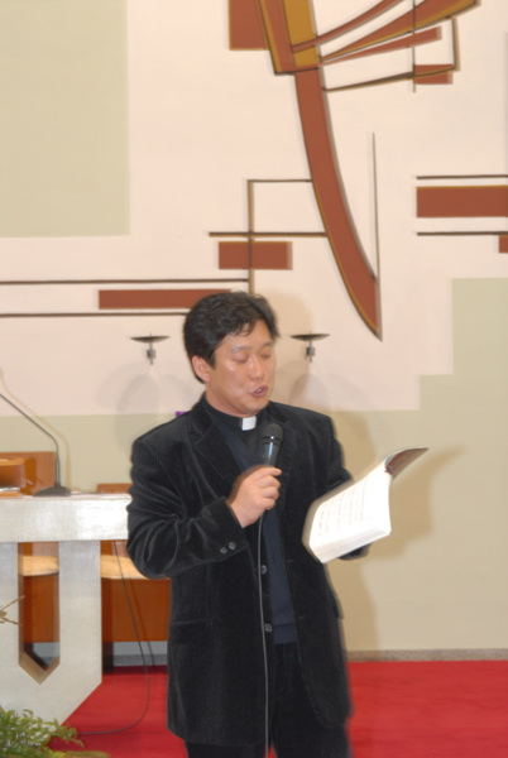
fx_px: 2215
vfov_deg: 19.4
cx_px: 254
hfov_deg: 13.1
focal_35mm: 105
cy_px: 379
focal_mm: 70
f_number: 5.6
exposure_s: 1/10
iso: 400
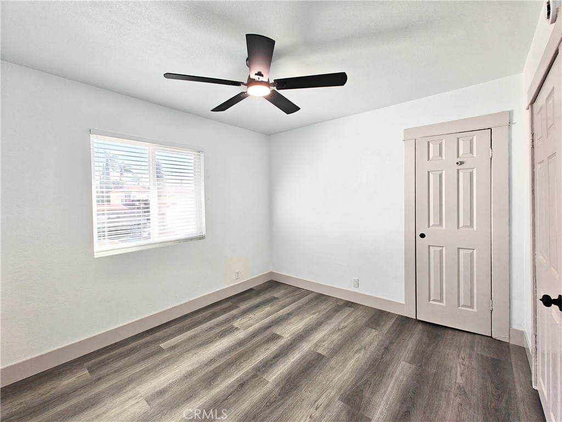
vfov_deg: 85.7
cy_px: 211
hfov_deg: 102.1
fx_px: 227
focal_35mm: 14
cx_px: 281
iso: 64
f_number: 2.2
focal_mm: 2.62
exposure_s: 1/72
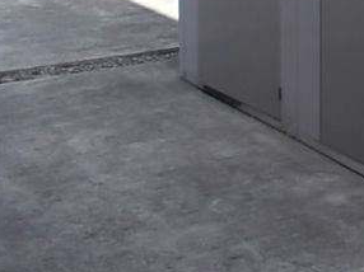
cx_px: 504
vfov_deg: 15.3
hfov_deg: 19.0
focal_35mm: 94
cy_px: -29
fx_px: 988
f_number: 2.7
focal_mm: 4
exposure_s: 1/320
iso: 80
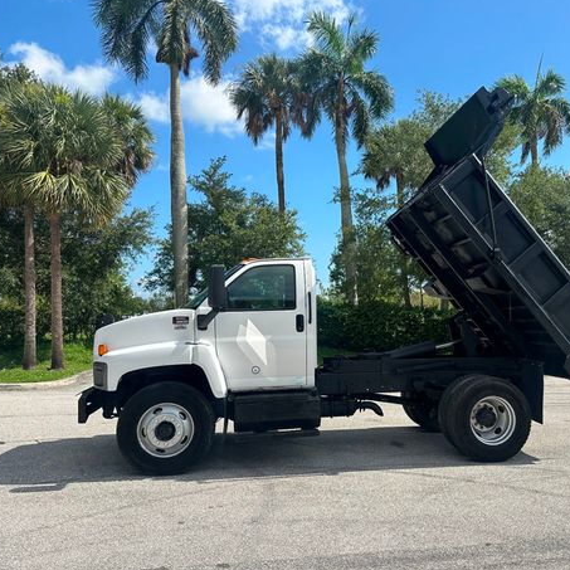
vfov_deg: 54.0
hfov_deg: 53.3
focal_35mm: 30
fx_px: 559
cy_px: 294
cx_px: 364
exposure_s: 1/4545
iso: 80
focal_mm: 6.86
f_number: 1.78
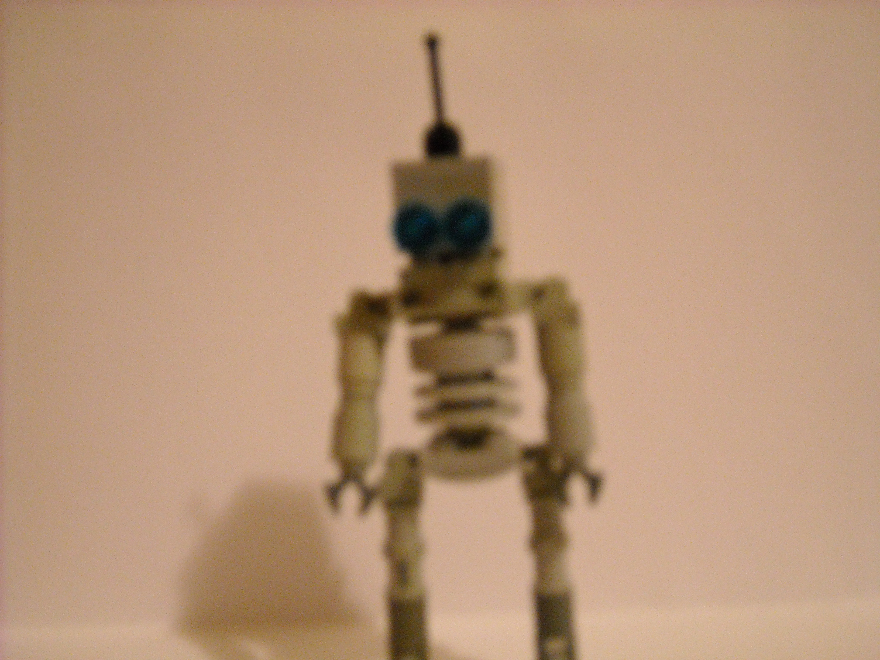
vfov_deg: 29.7
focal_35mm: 49
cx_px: 440
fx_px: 1246
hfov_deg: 38.9
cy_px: 330
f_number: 3.2
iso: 496
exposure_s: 1/8
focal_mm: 7.92
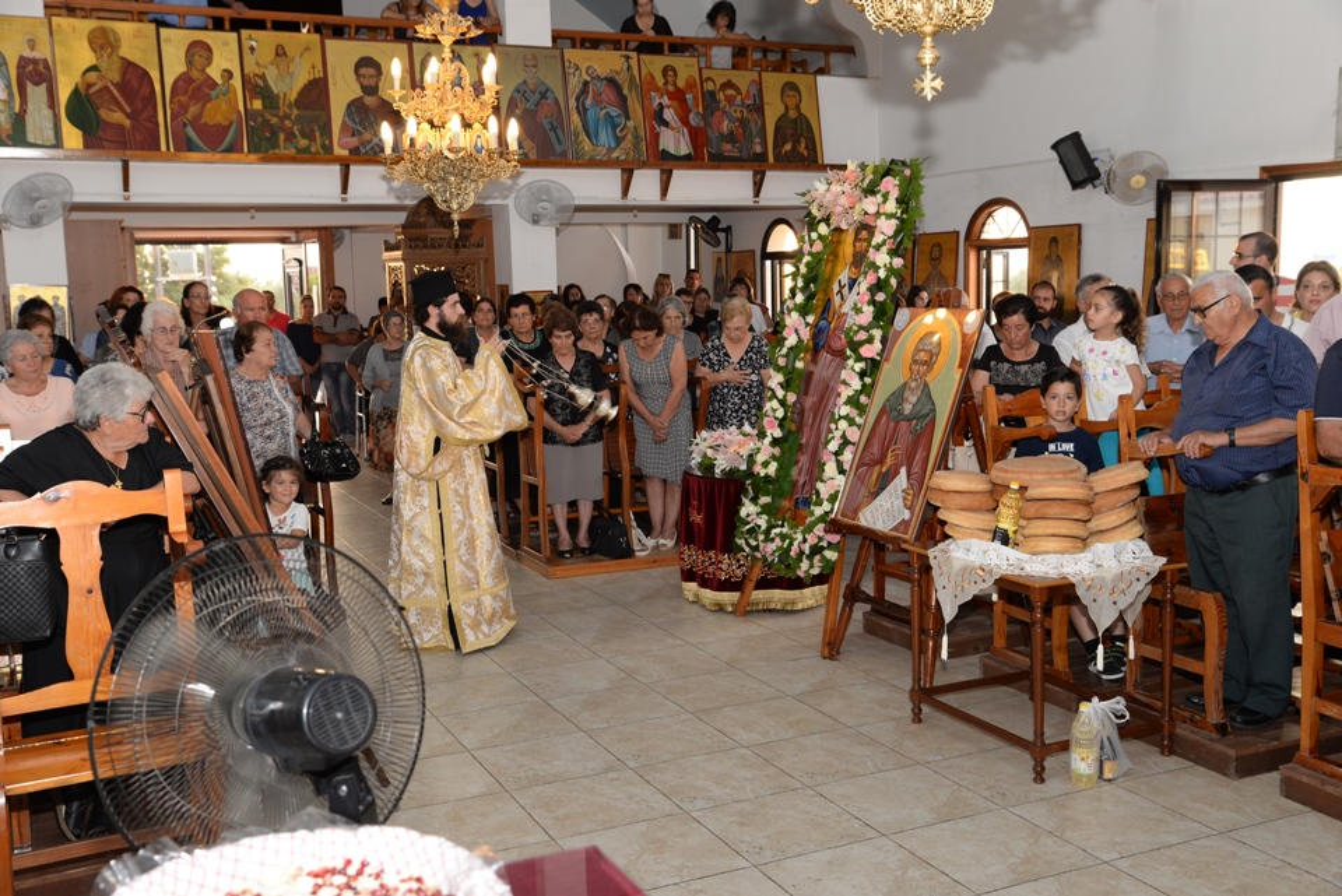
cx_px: 671
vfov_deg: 36.9
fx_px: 1343
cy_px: 448
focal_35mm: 36
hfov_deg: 53.1
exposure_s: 1/50
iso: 800
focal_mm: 36
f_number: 6.3
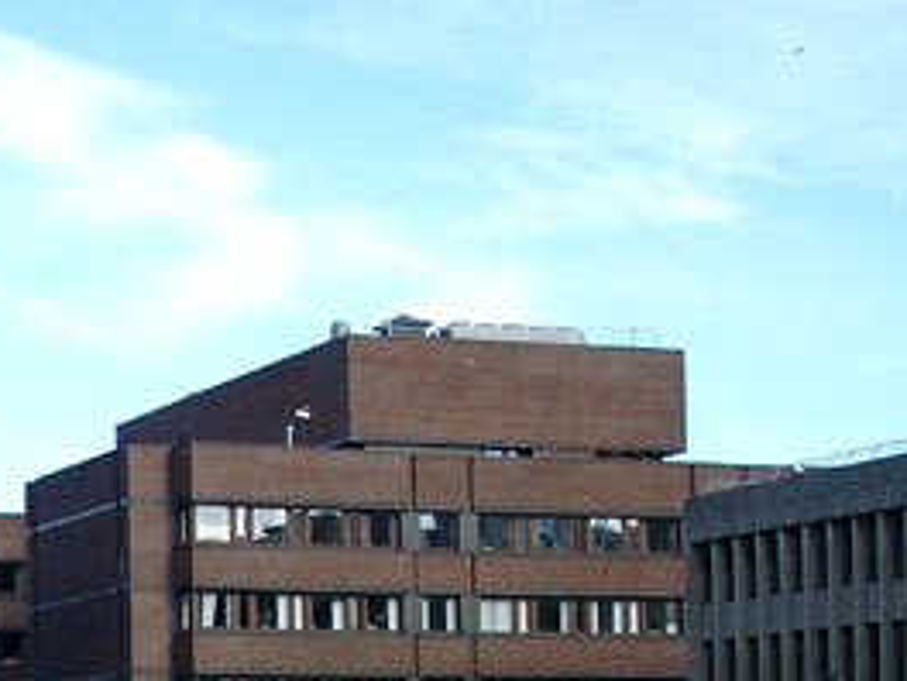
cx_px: -158
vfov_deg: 14.1
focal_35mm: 103
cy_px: 726
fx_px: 2699
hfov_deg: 18.2
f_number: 4
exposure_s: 1/255
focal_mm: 7.13
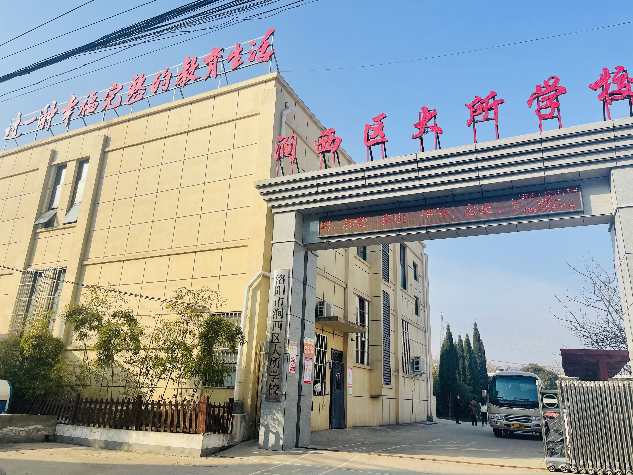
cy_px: 238
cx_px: 316
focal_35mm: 26
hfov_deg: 67.3
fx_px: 475
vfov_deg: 53.1
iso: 32
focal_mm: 5.1
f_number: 1.6
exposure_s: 1/4049
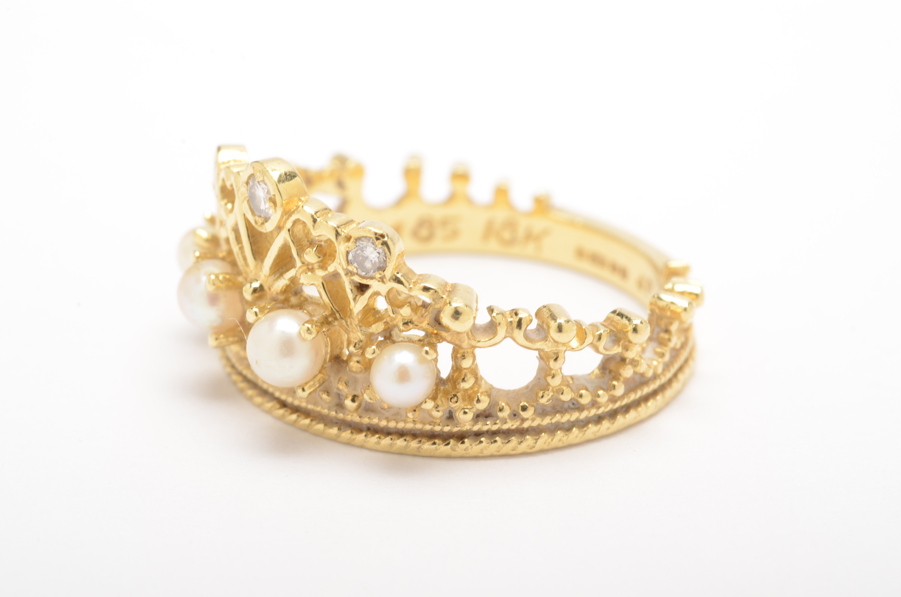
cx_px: 450
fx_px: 2248
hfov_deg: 22.7
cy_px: 298
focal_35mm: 90
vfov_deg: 15.1
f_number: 20
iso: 400
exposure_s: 1/160
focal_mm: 60
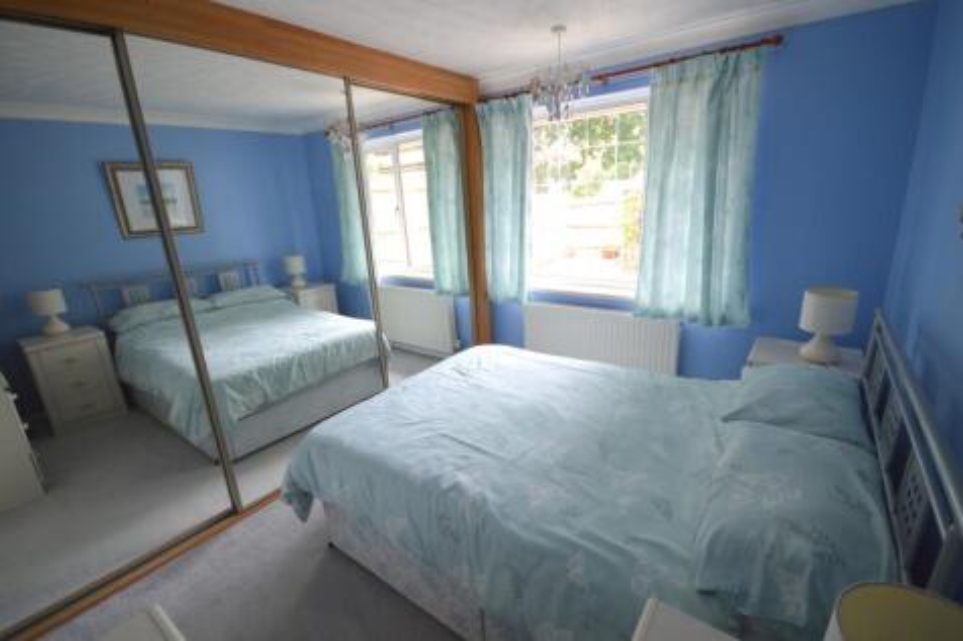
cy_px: 320
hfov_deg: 100.4
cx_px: 482
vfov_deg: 77.3
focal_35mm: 15
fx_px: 401
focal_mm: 10
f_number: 5
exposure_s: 1/100
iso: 400
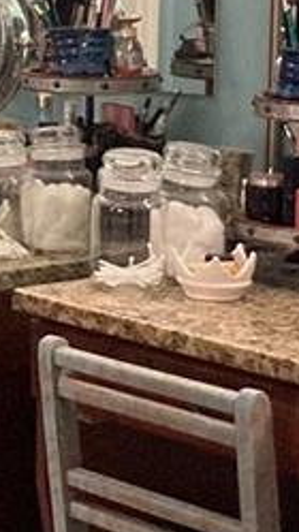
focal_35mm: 147
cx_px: -372
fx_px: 2073
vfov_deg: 14.6
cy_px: 128
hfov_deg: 7.8
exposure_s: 1/59
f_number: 1.8
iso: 320
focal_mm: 3.99
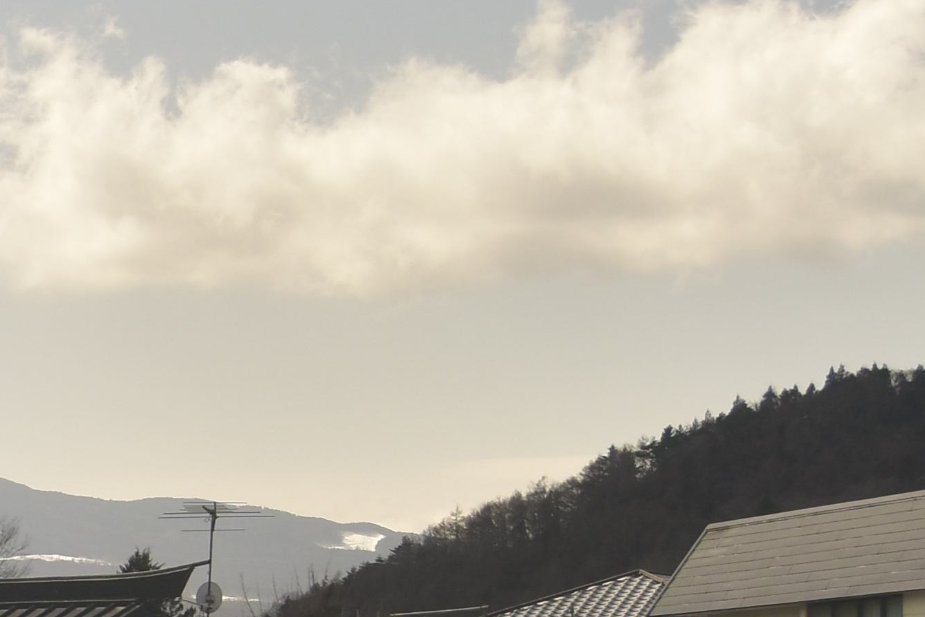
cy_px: 768
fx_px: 9461
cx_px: -946
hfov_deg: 5.5
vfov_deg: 3.7
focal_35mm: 368
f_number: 8
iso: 100
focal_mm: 55
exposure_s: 1/200
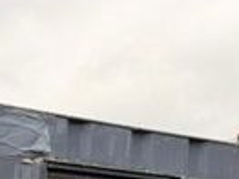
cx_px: 7
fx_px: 759
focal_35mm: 110
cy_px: 342
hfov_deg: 17.5
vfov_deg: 12.1
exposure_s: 1/181
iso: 80
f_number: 1.78
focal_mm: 6.76
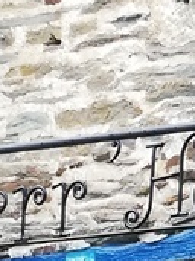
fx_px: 1624
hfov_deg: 6.6
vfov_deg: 9.2
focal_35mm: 216
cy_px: 104
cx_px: 414
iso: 50
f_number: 2.2
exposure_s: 1/113
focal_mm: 3.81
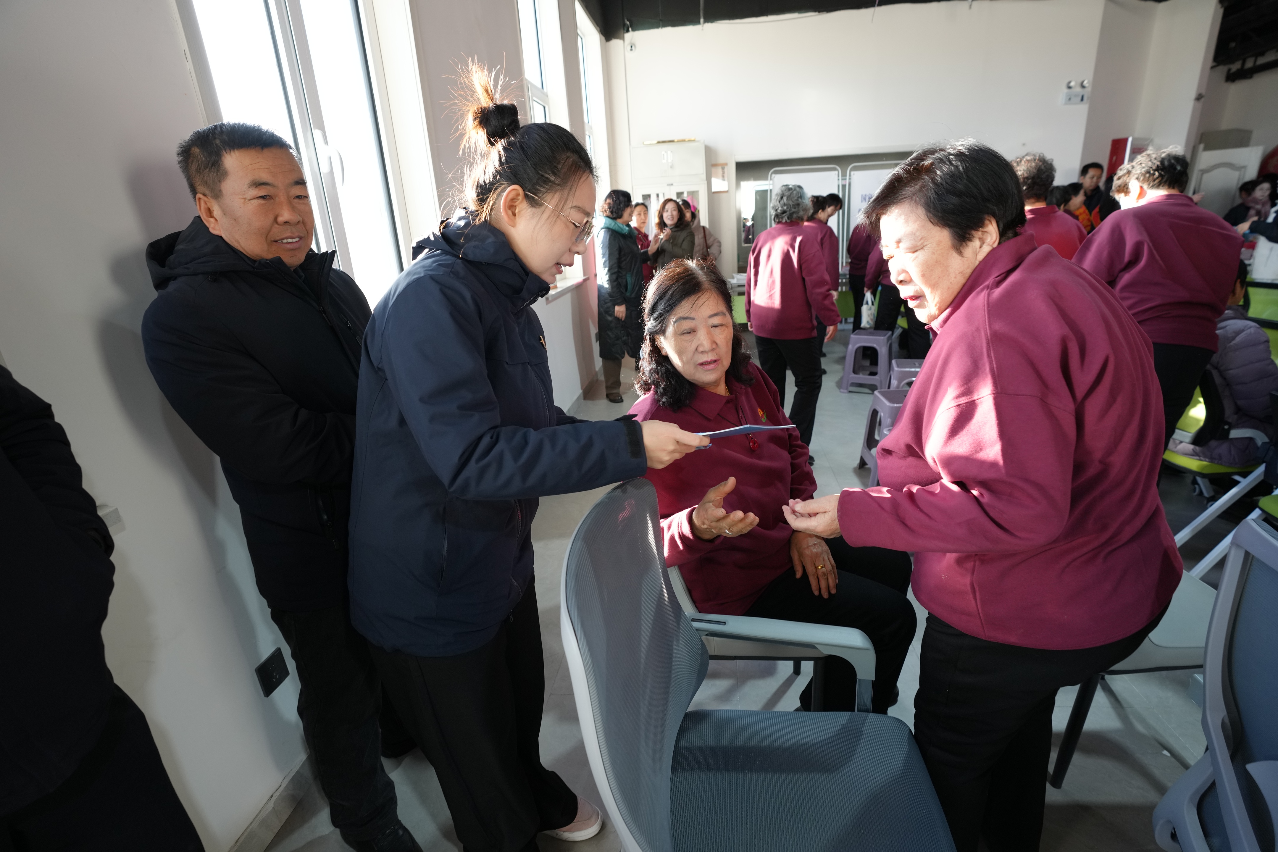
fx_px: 568
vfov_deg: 73.7
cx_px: 639
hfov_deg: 96.7
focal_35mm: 16
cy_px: 426
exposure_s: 1/160
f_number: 4
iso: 800
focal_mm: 16
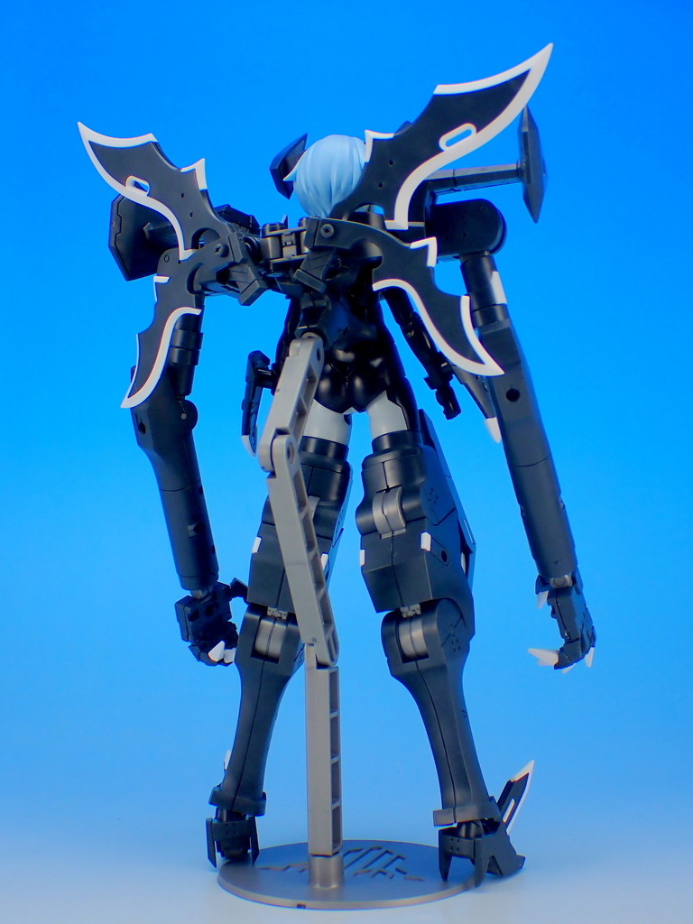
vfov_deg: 35.5
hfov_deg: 27.0
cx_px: 346
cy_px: 462
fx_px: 1441
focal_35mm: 54
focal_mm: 9.65
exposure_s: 1/30
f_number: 3.3
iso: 100
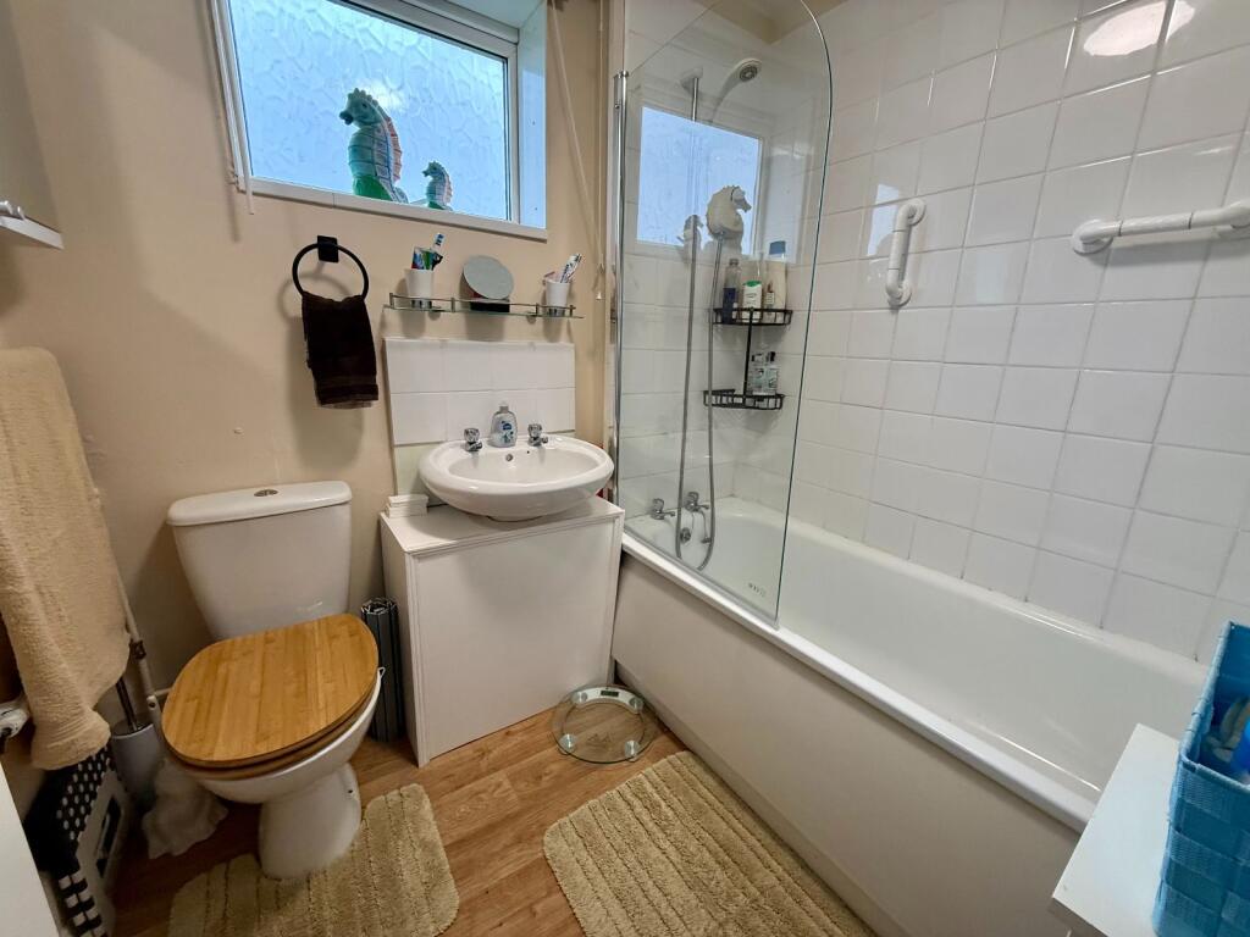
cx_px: 625
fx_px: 506
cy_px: 468
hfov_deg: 102.1
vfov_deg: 85.7
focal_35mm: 14
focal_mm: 2.22
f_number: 2.2
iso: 250
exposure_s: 1/100
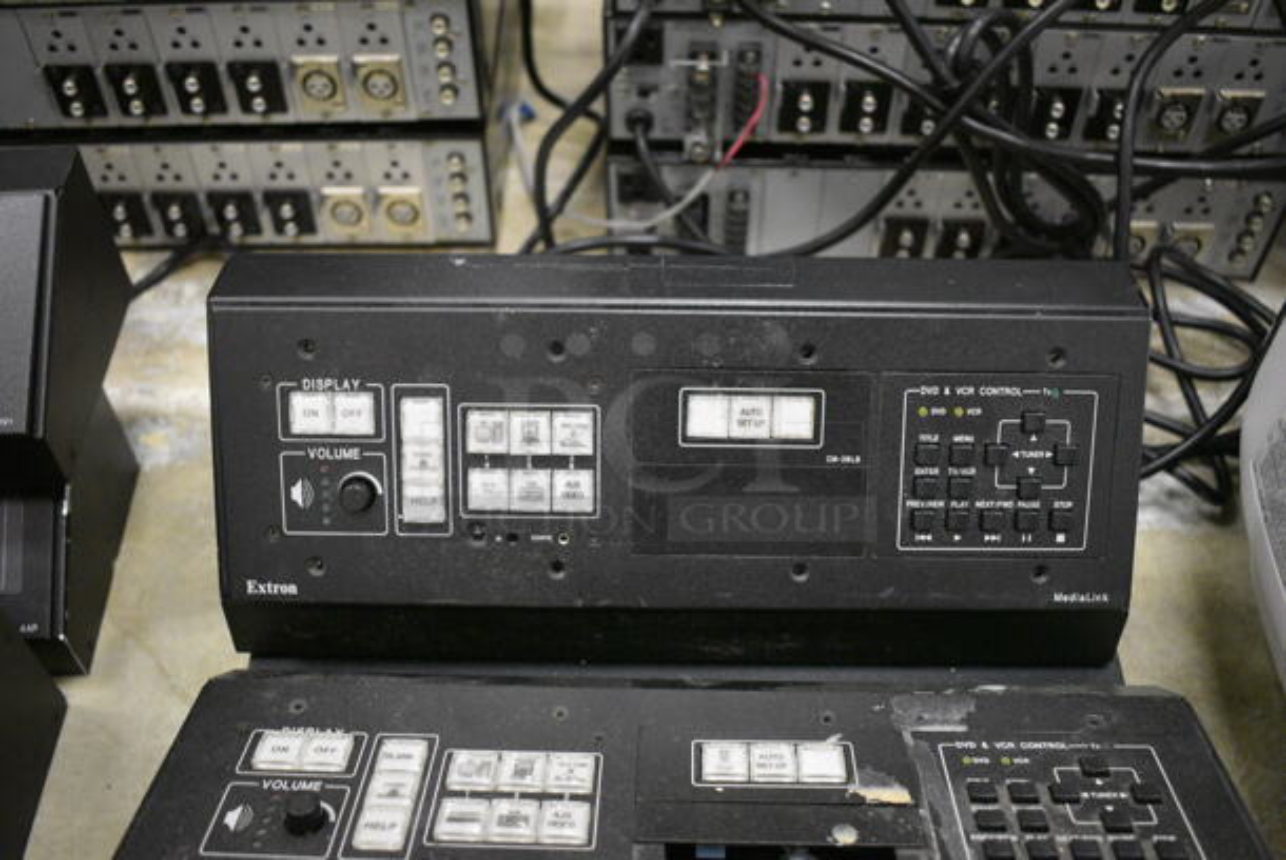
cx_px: 643
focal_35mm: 34
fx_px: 1234
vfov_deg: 38.4
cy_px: 430
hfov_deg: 55.1
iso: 4000
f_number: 3.8
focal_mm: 23
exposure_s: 1/125
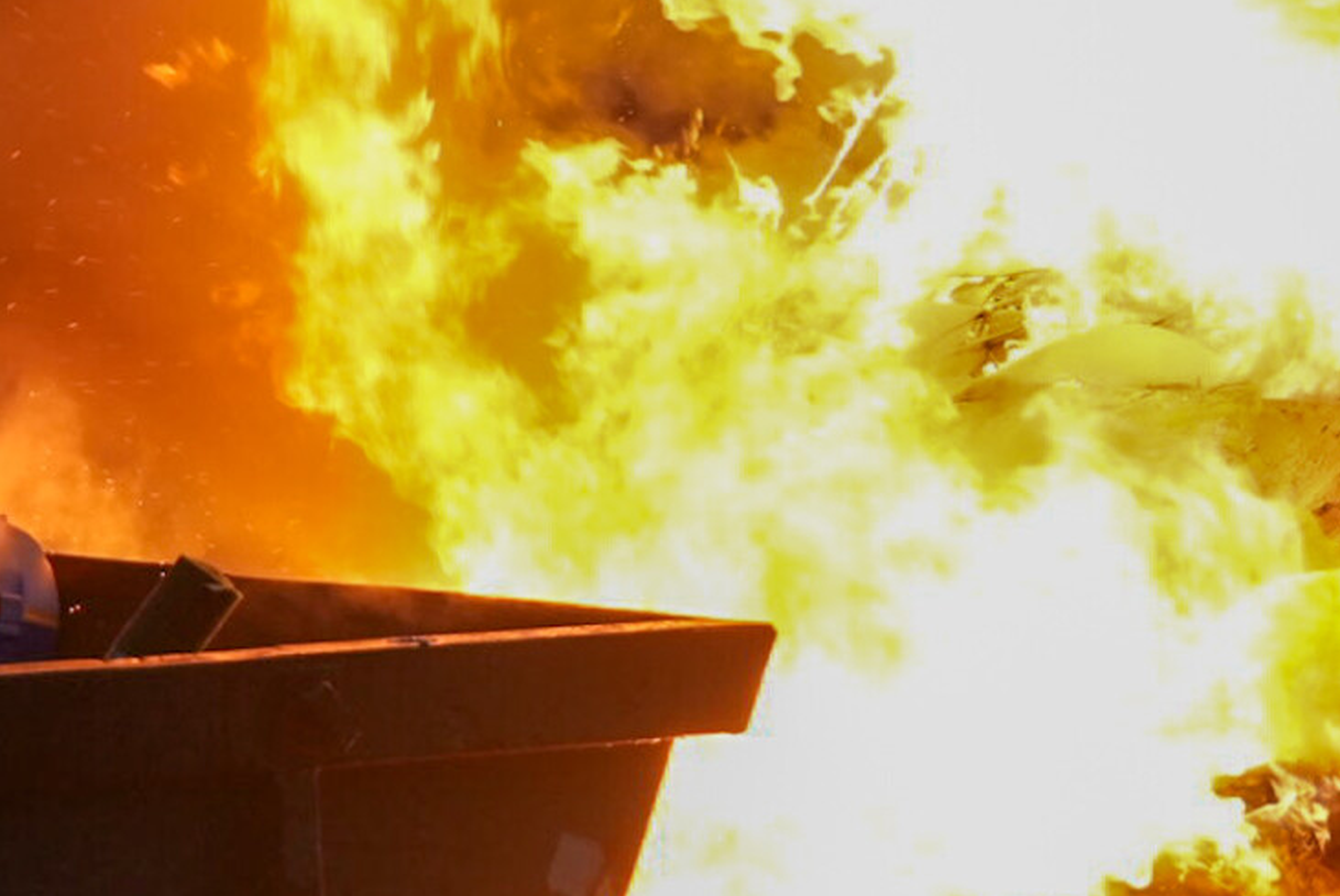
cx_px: 1349
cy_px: 188
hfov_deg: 9.7
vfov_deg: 6.5
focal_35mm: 210
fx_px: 7824
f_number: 5.6
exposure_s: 1/200
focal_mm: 80
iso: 3200
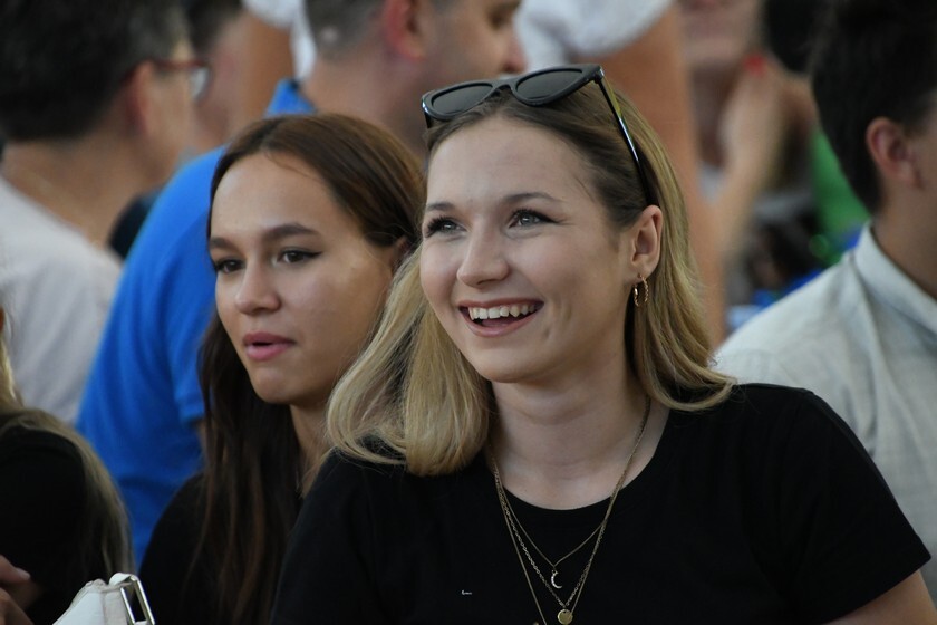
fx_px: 13664
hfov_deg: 3.9
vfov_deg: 2.6
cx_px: 468
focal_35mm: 525
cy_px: 312
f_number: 6.3
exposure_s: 1/1000
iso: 6400
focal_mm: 350
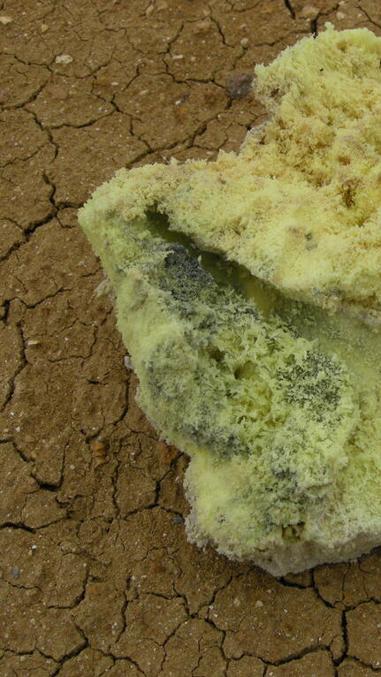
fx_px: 916
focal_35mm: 51
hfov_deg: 22.3
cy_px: 338
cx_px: 410
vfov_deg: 40.6
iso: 100
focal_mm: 7.5
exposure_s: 1/287
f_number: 5.4
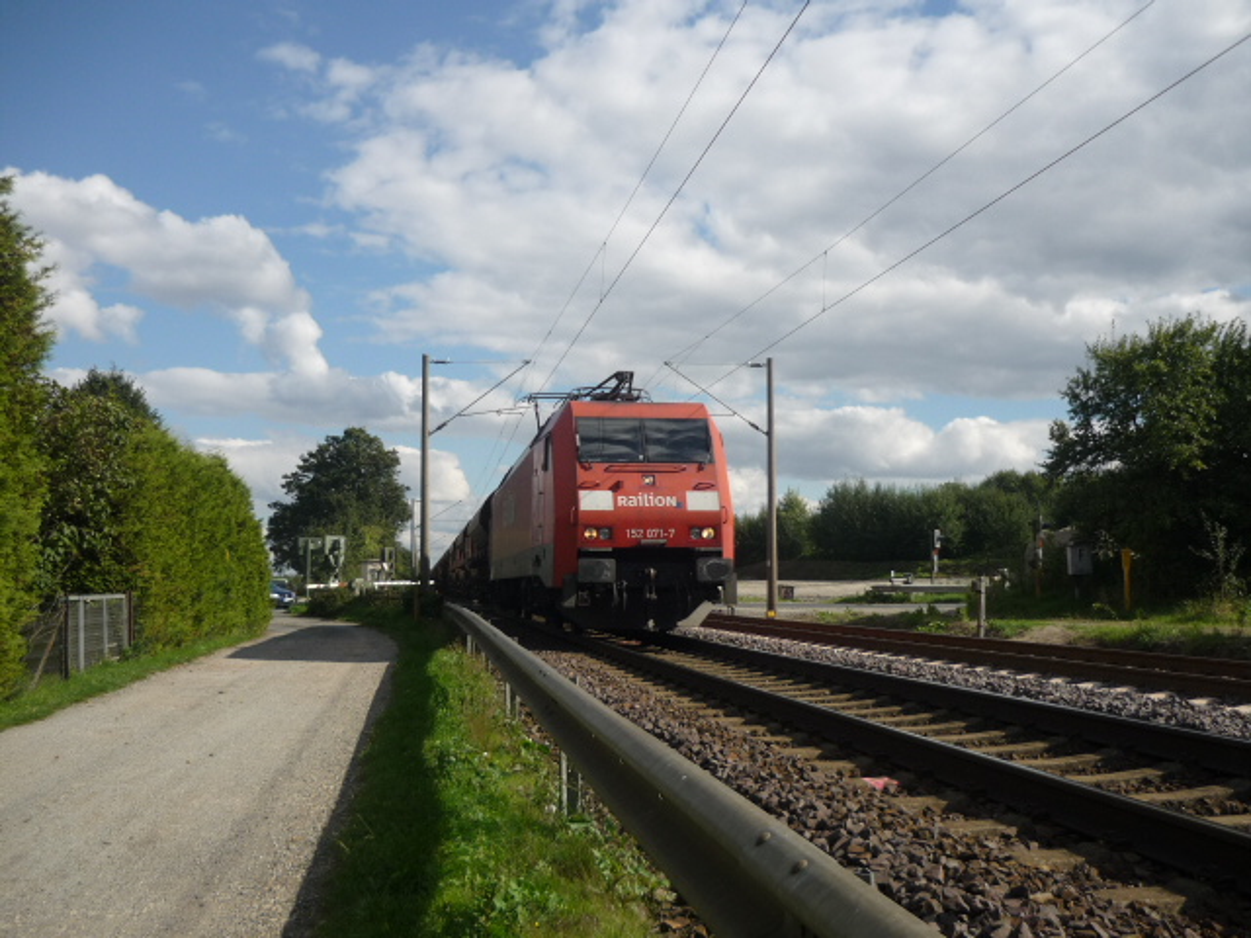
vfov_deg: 42.9
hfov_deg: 55.4
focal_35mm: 33
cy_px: 469
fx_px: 1193
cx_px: 626
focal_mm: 5.5
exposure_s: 1/200
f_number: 8
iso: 100
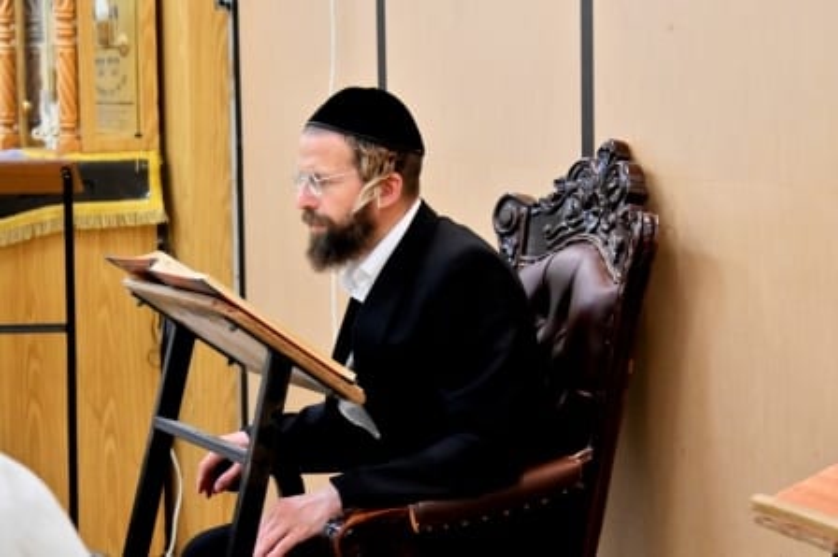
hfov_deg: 21.9
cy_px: 278
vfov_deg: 14.7
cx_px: 419
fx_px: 2163
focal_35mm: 93
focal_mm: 62
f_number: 4
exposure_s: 1/320
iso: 1250
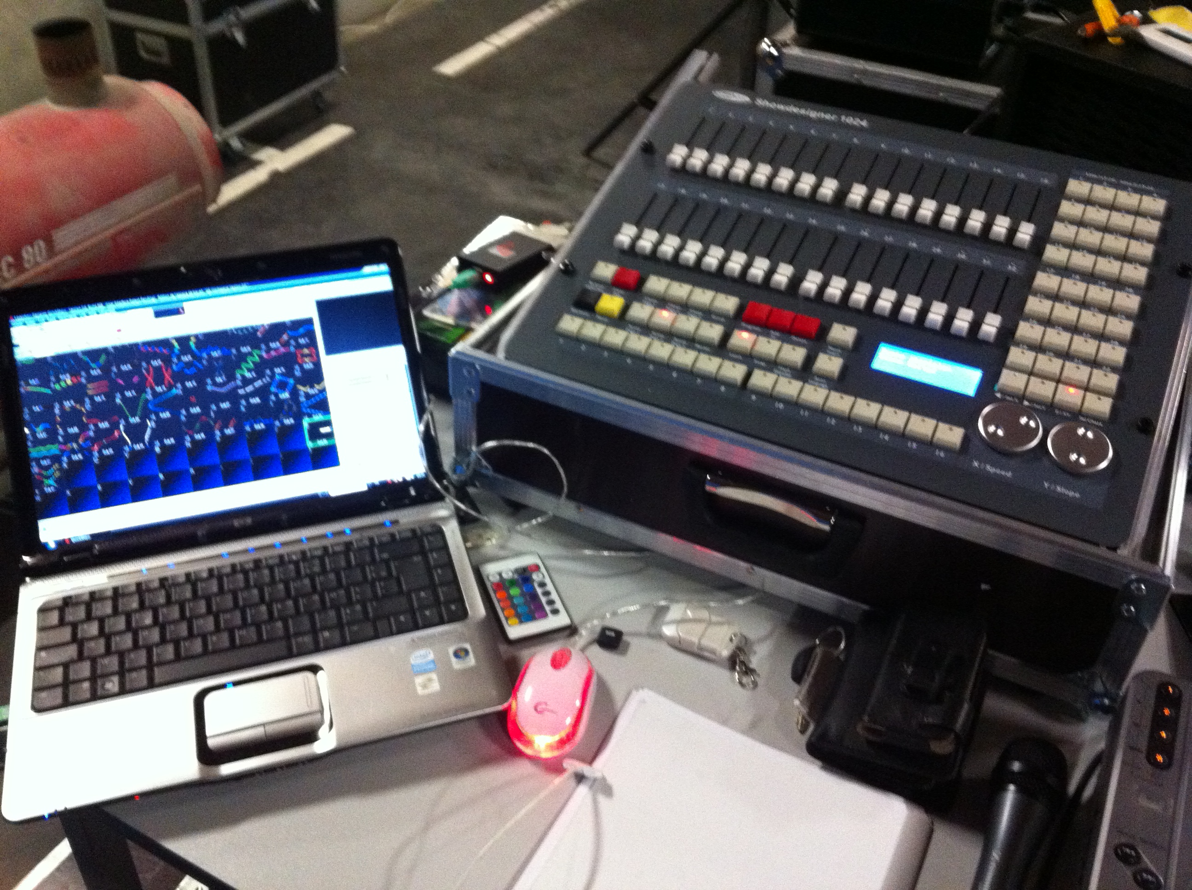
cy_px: 445
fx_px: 1203
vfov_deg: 40.6
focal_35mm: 35
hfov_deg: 52.7
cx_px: 596
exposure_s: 1/15
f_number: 2.8
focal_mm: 3.85
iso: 500
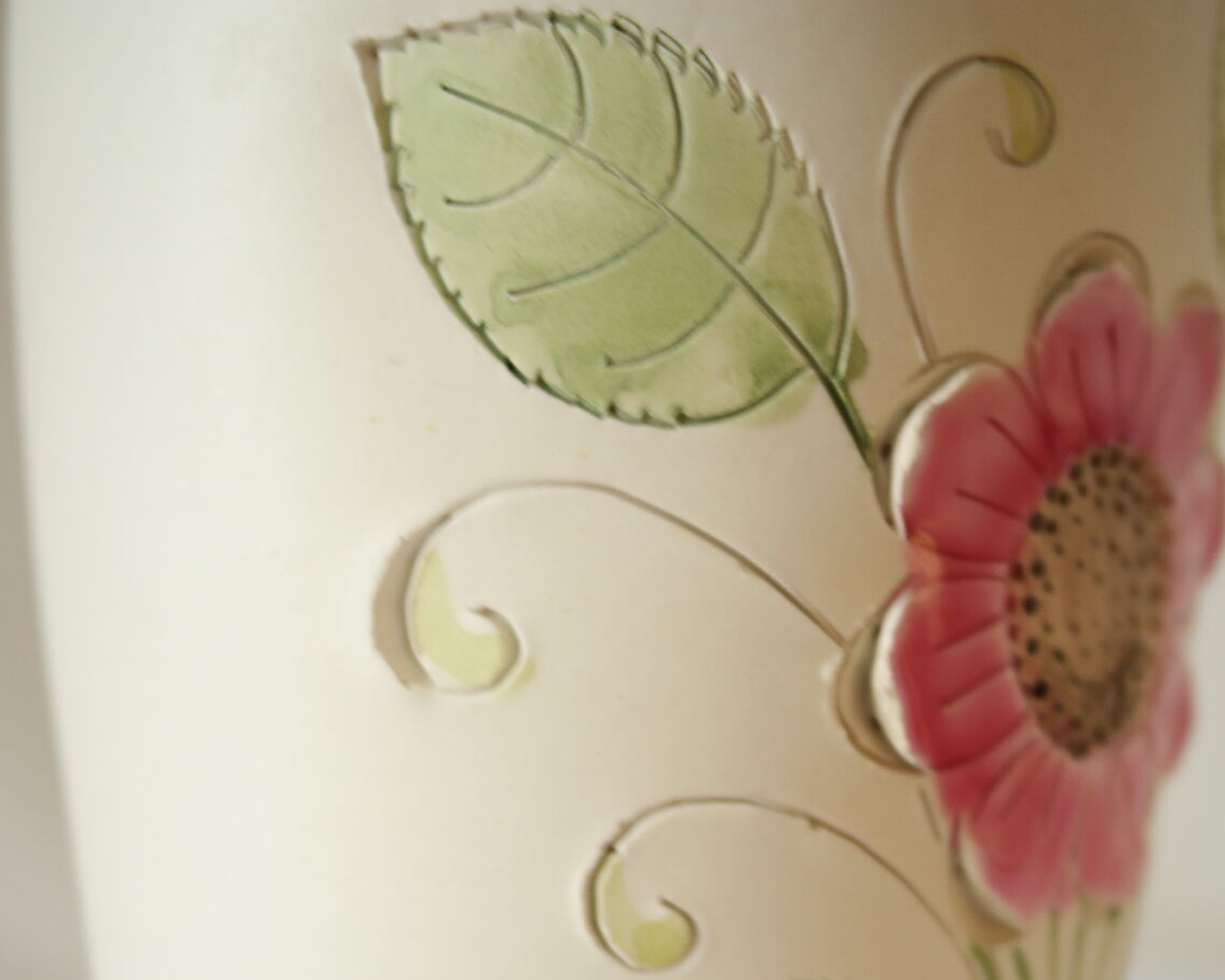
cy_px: 854
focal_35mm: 70
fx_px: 2538
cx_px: 612
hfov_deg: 27.1
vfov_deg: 21.4
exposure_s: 1/25
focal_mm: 32
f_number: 6.3
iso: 100
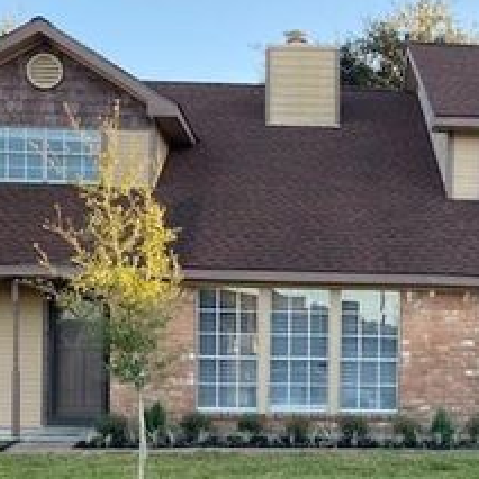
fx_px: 845
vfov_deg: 30.9
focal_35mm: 54
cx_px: 360
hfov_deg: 31.1
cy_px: 379
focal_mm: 4.25
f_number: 1.8
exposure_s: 1/122
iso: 32
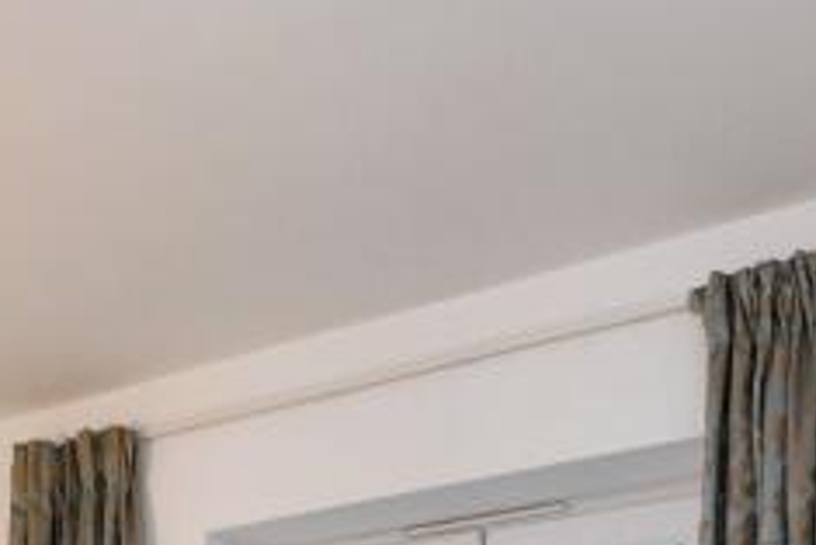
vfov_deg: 18.4
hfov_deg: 30.2
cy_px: 929
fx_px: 1383
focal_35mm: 61
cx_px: -28
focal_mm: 14
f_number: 6.3
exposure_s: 1/60
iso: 800
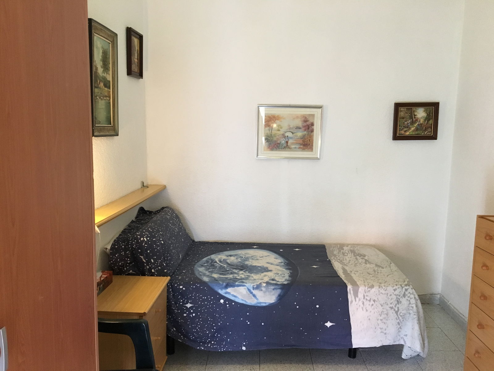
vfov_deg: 48.2
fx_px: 414
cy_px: 186
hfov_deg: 61.7
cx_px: 247
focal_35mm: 29
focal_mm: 4.15
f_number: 2.2
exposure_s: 1/33
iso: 200
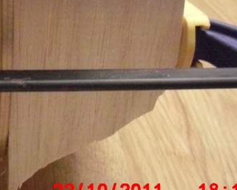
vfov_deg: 17.7
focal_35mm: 86
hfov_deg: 21.4
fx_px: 603
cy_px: 34
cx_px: -8
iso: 800
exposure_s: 1/20
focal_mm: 6.2
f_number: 2.8
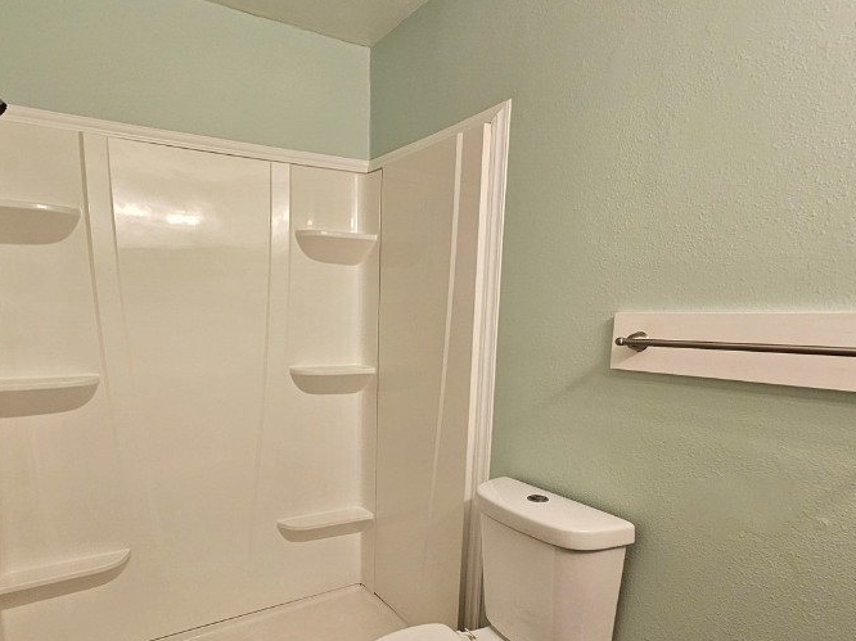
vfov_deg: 65.1
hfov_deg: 81.3
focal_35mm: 20
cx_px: 366
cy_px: 397
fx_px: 494
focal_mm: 2.2
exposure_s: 1/60
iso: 200
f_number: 2.2
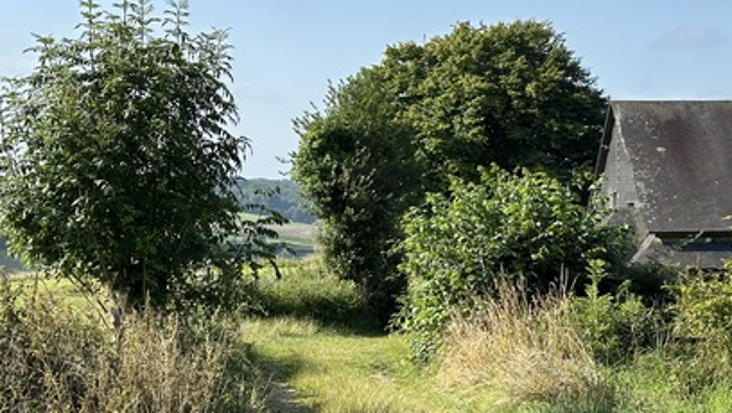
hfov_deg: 25.7
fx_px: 1592
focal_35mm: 82
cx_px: 508
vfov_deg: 14.8
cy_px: 208
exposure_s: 1/2976
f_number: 1.78
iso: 64
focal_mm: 6.86
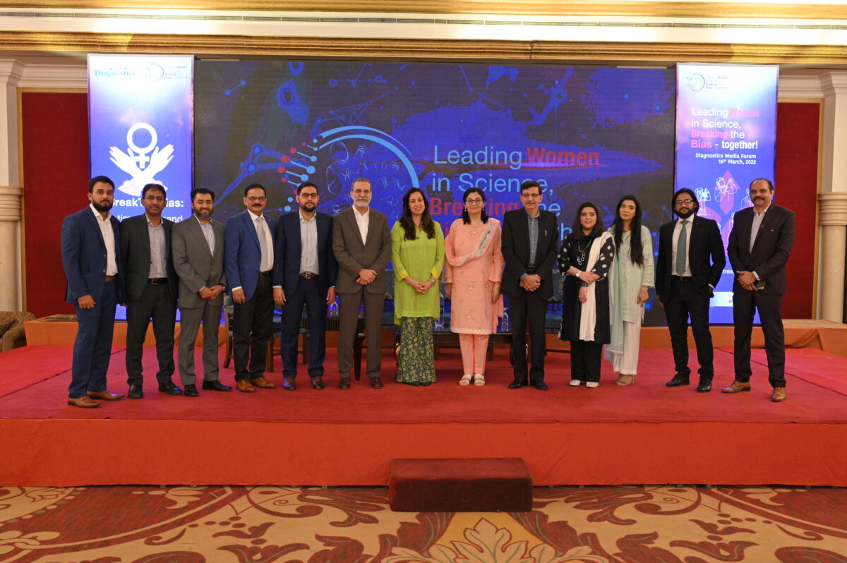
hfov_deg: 54.5
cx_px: 424
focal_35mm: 35
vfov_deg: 37.8
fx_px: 823
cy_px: 282
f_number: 4
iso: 4000
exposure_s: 1/125
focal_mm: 35
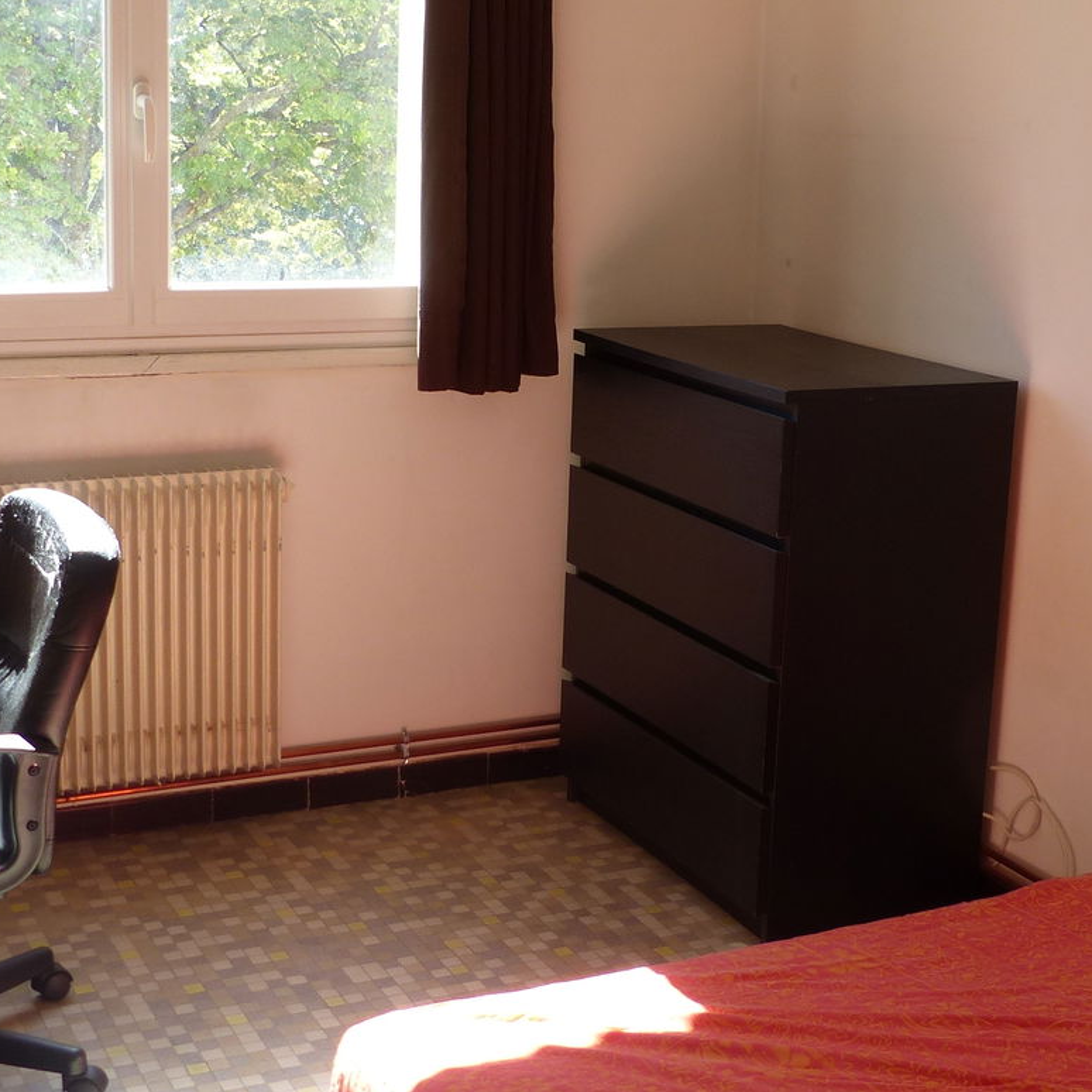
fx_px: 1892
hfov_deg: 32.2
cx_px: 587
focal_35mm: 53
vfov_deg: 32.1
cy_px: 450
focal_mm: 5.2
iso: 100
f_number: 2.8
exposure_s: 1/100
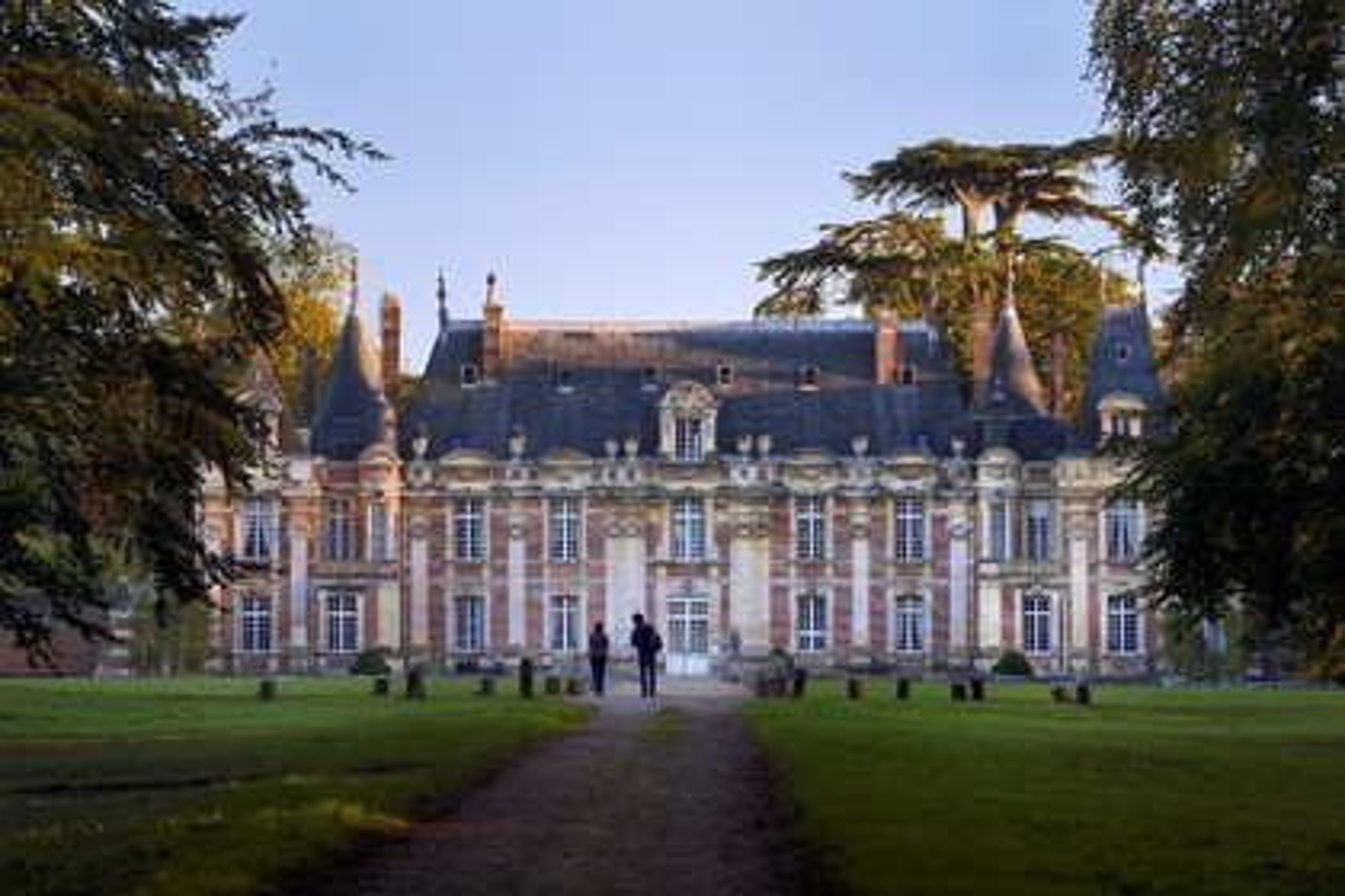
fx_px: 7472
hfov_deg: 10.3
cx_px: 672
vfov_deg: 6.9
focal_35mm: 200
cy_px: 448
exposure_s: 1/200
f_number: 10
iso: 800
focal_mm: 200
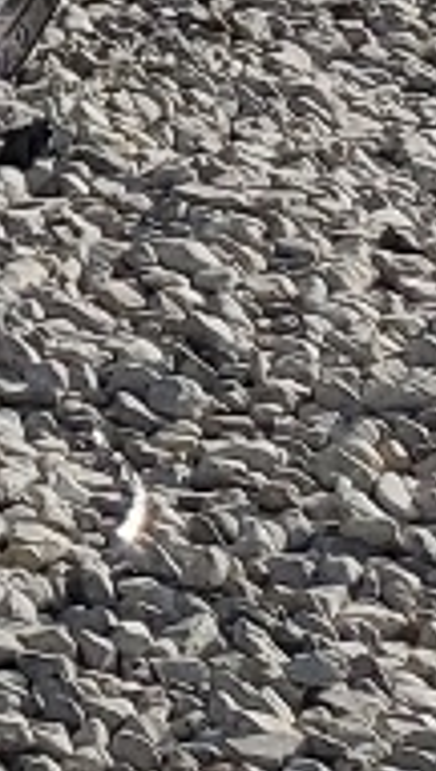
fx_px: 4852
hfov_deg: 3.9
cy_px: -452
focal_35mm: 237
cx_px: -2487
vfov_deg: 8.8
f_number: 1.5
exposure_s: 1/5000
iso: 50
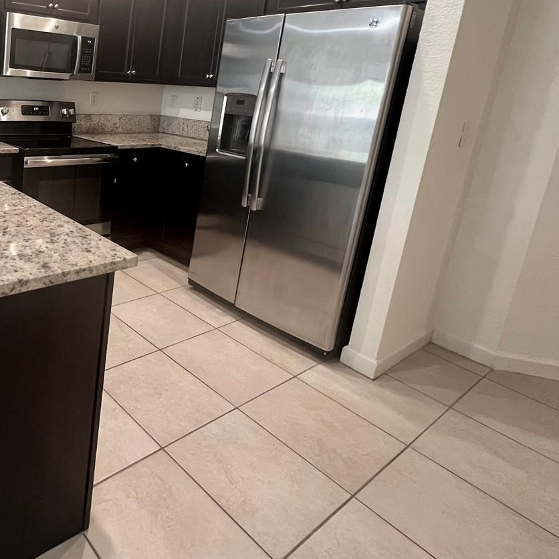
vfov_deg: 66.9
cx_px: 43
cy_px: 169
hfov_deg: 58.2
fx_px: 402
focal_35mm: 22
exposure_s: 1/60
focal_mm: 1.57
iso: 400
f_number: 1.8
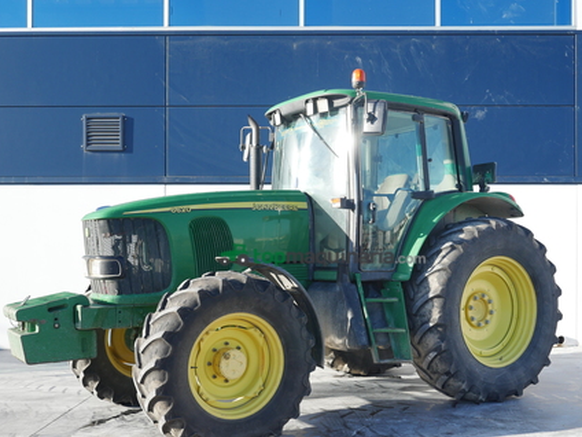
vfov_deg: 32.8
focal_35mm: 44
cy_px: 256
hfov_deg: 42.9
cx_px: 323
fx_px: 740
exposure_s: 1/500
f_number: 4.5
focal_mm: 17
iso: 200
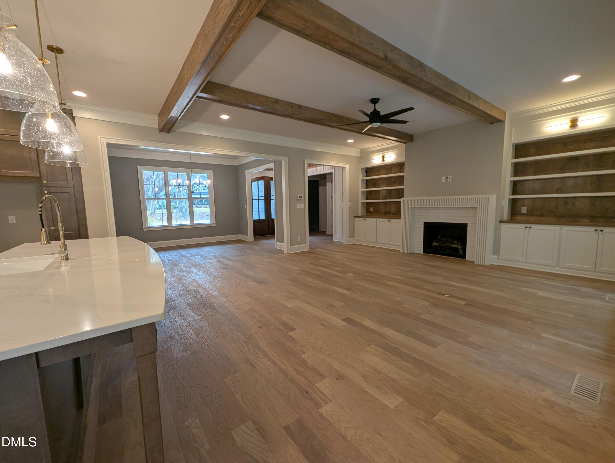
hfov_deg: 106.1
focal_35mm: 13
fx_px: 231
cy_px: 232
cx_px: 308
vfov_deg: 90.0
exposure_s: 1/60
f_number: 2.2
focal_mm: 1.95
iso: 82
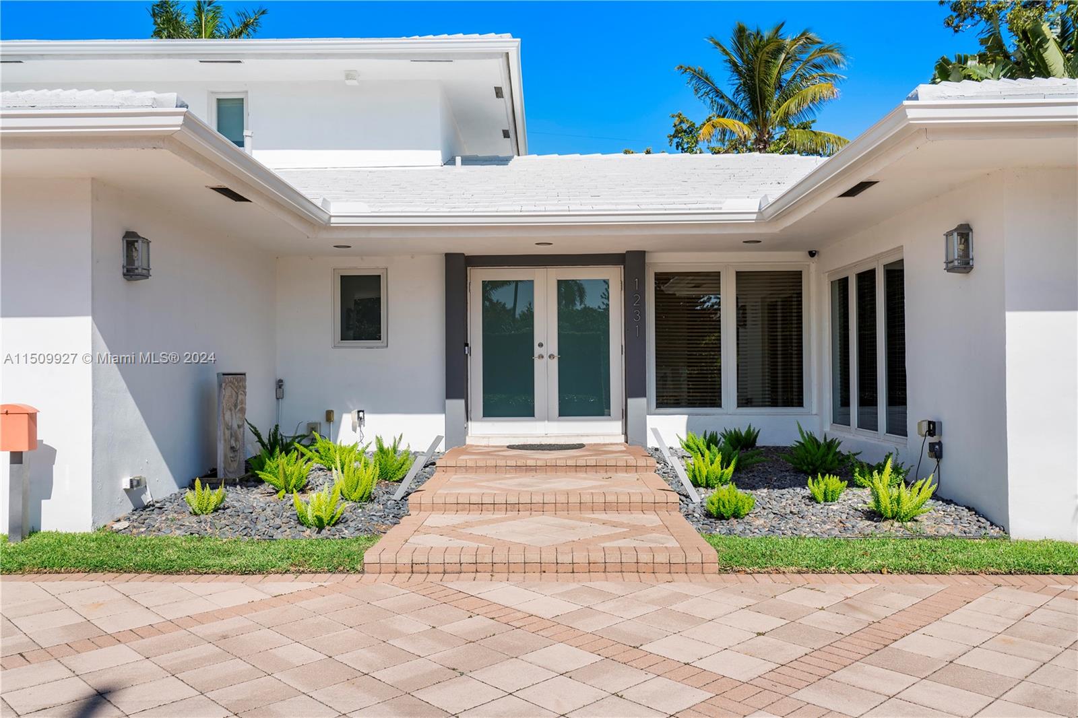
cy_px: 359
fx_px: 898
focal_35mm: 30
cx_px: 539
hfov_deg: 61.9
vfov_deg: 43.6
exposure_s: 1/320
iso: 100
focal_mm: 30
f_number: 10
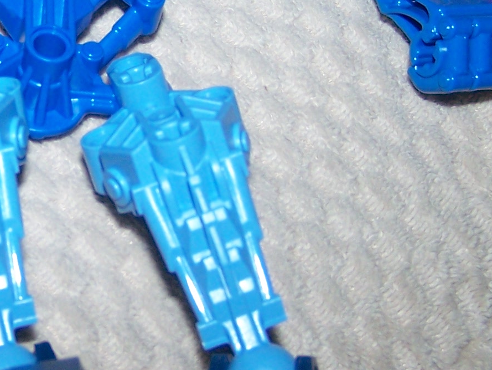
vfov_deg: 12.3
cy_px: 133
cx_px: 6
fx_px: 1721
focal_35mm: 121
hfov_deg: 16.0
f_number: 2.8
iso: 80
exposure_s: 1/60
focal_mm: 6.3
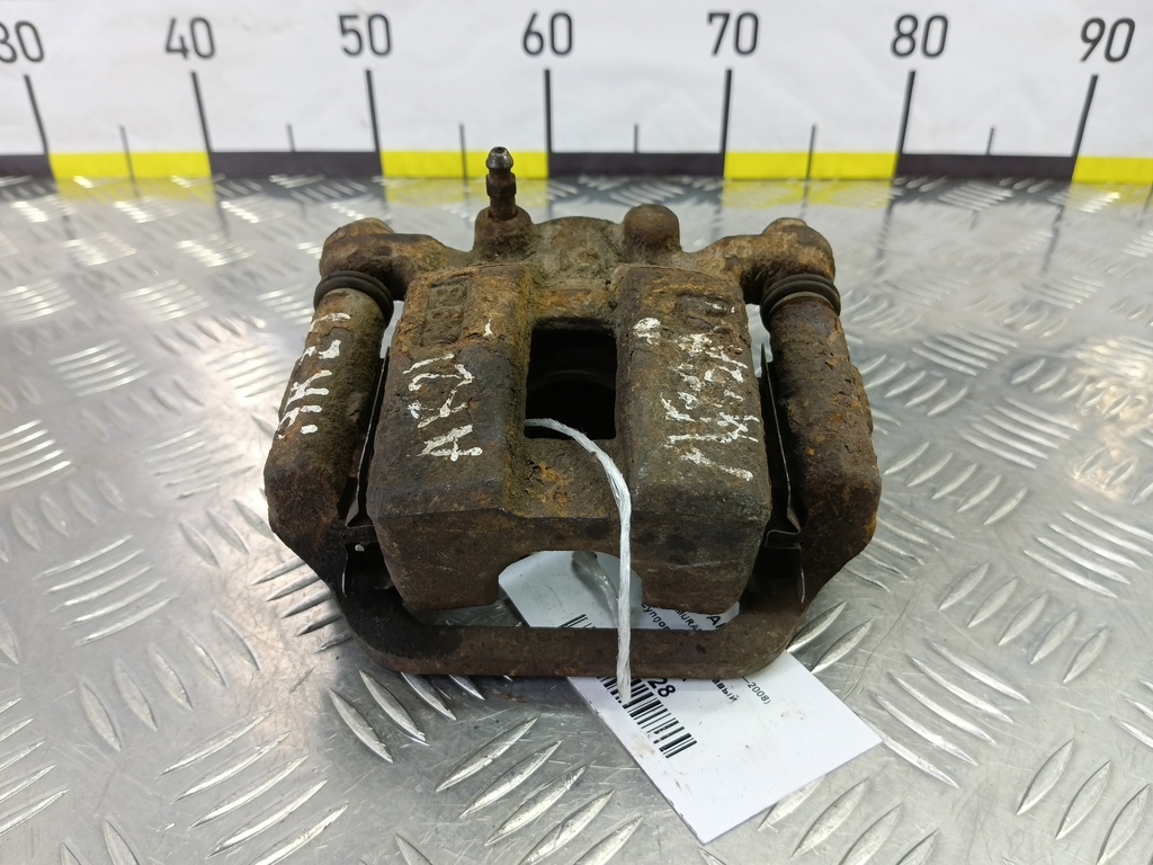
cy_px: 432
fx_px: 766
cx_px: 576
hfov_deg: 73.9
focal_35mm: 23
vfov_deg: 58.9
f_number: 1.6
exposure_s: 1/50
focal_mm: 4.11
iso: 186
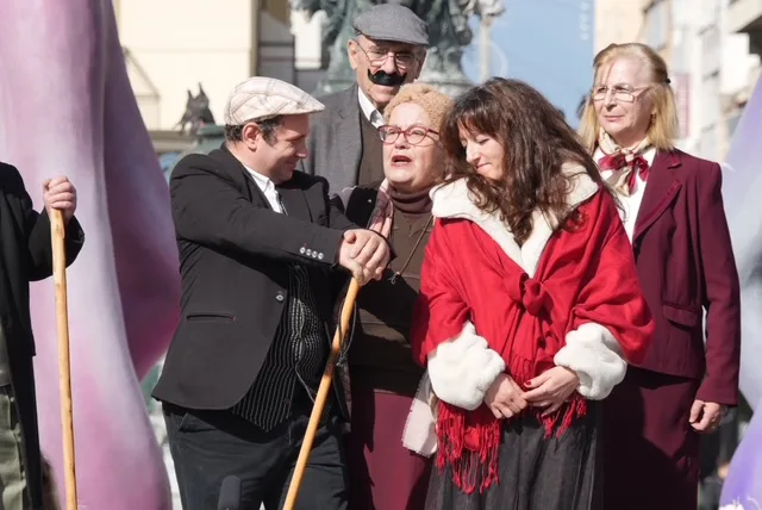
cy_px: 255
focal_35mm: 291
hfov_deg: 7.1
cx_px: 381
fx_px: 6165
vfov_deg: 4.7
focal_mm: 194
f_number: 9
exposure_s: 1/200
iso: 125
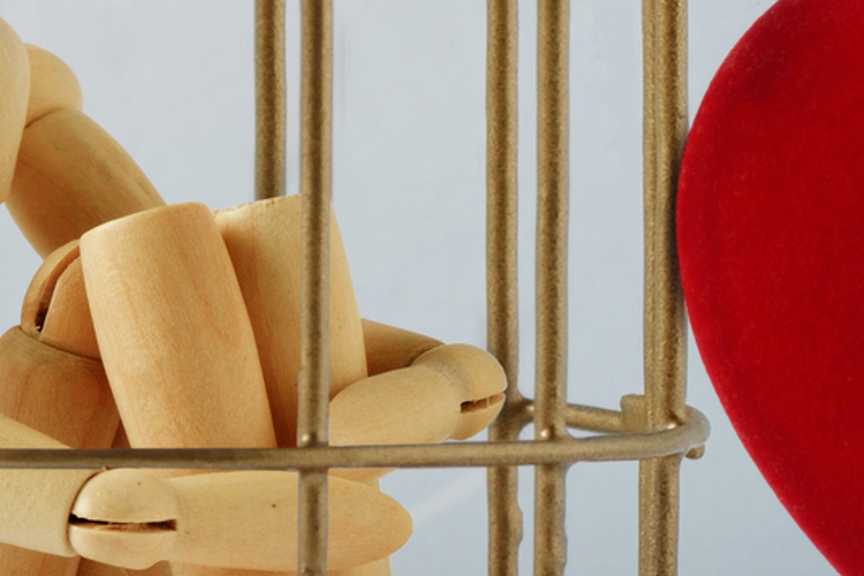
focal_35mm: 536
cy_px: -123
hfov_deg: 3.8
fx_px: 12863
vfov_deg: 2.6
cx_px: 574
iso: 100
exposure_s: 1/4
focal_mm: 90
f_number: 14
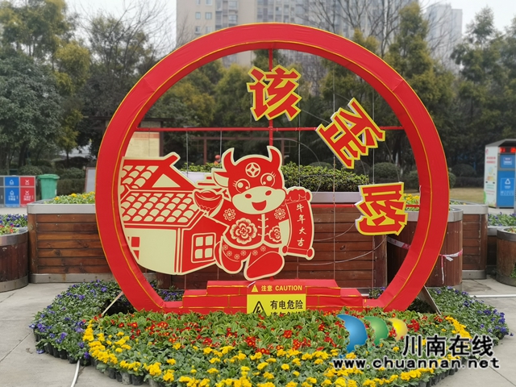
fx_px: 566
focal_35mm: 38
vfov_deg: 37.7
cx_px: 258
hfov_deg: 49.0
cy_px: 194
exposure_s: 1/181
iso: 50
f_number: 4
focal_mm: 4.75
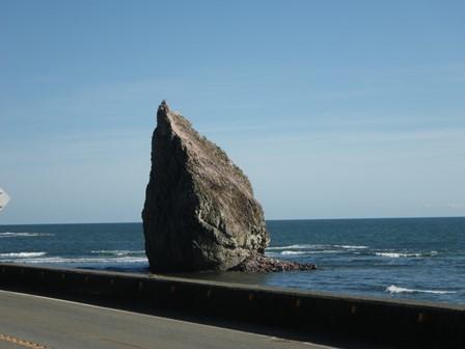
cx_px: 232
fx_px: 1034
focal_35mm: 77
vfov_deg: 19.1
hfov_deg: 25.3
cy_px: 174
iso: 80
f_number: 5.8
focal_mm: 13.7
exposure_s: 1/400
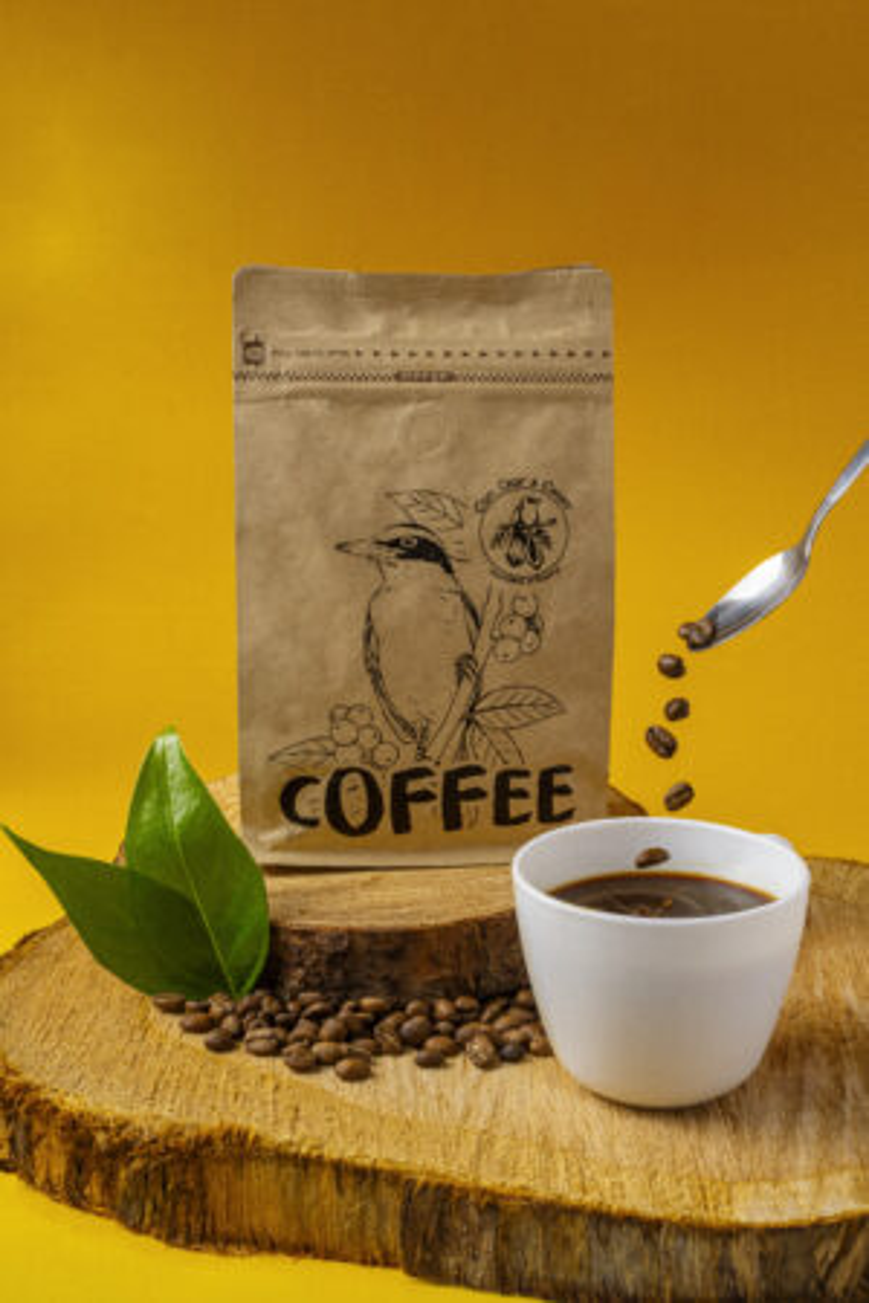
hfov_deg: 27.0
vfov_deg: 39.6
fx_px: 1810
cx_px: 434
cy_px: 652
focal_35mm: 50
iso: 640
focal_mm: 50
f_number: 16
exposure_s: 1/400
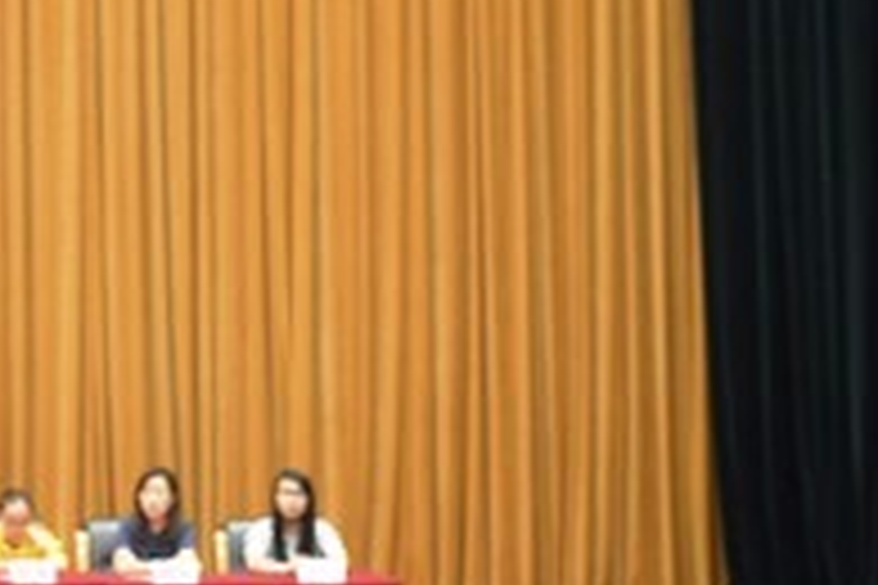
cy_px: -135
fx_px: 4804
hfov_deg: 10.0
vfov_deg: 6.9
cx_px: -554
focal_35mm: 197
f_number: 4.2
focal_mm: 32
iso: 400
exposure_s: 1/13
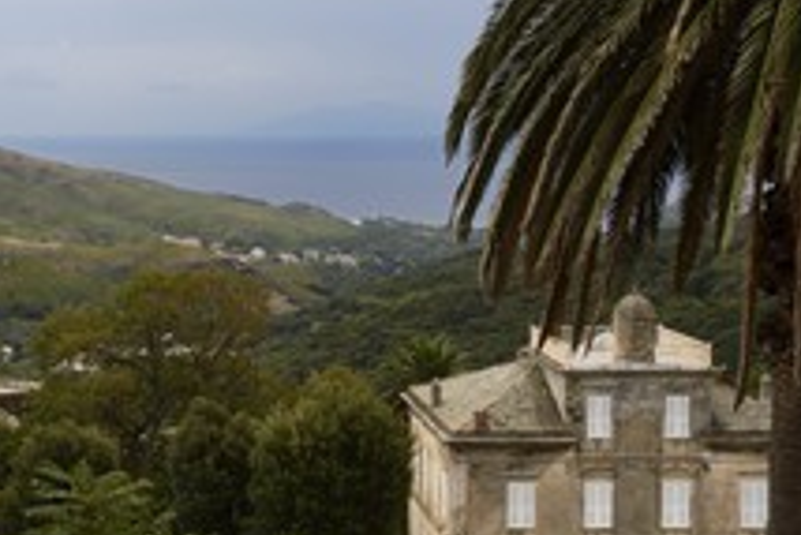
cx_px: 183
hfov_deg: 21.4
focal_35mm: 94
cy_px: 296
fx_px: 2093
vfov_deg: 14.6
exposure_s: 1/200
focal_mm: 48
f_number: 9
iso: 400
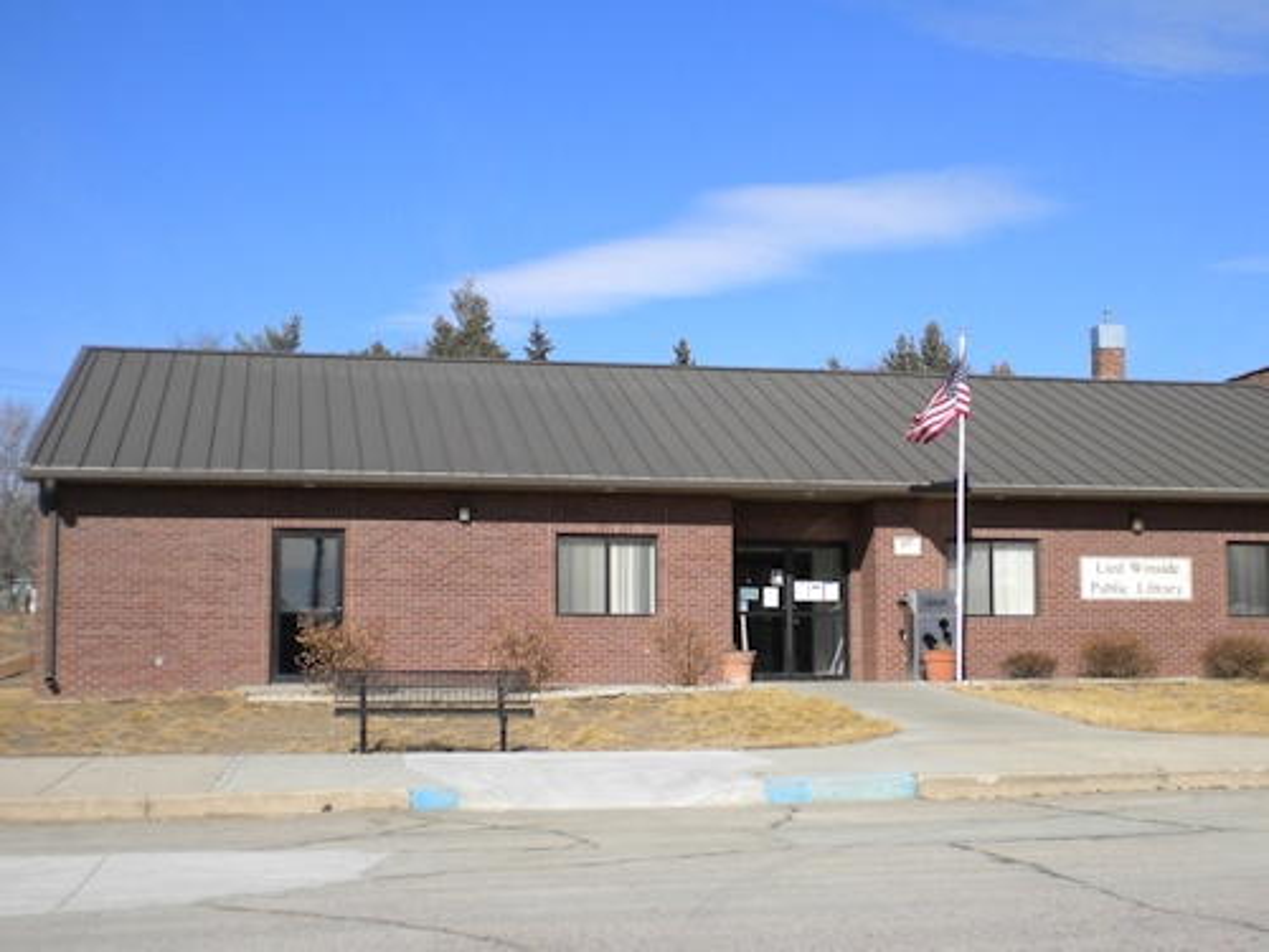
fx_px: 1283
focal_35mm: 35
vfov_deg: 40.7
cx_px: 634
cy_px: 476
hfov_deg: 52.6
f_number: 4.6
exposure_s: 1/678
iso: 80
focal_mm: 6.3
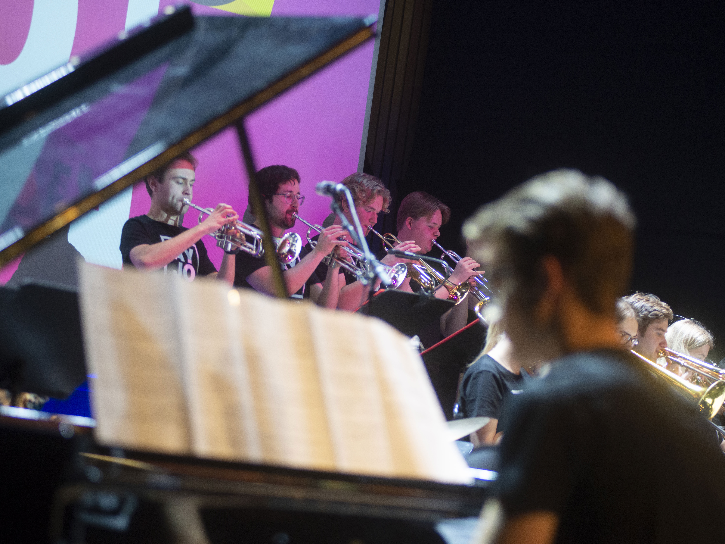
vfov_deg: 13.6
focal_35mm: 109
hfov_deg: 18.0
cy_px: 273
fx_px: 2283
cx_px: 398
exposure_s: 1/250
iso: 1600
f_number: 2.8
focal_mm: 100
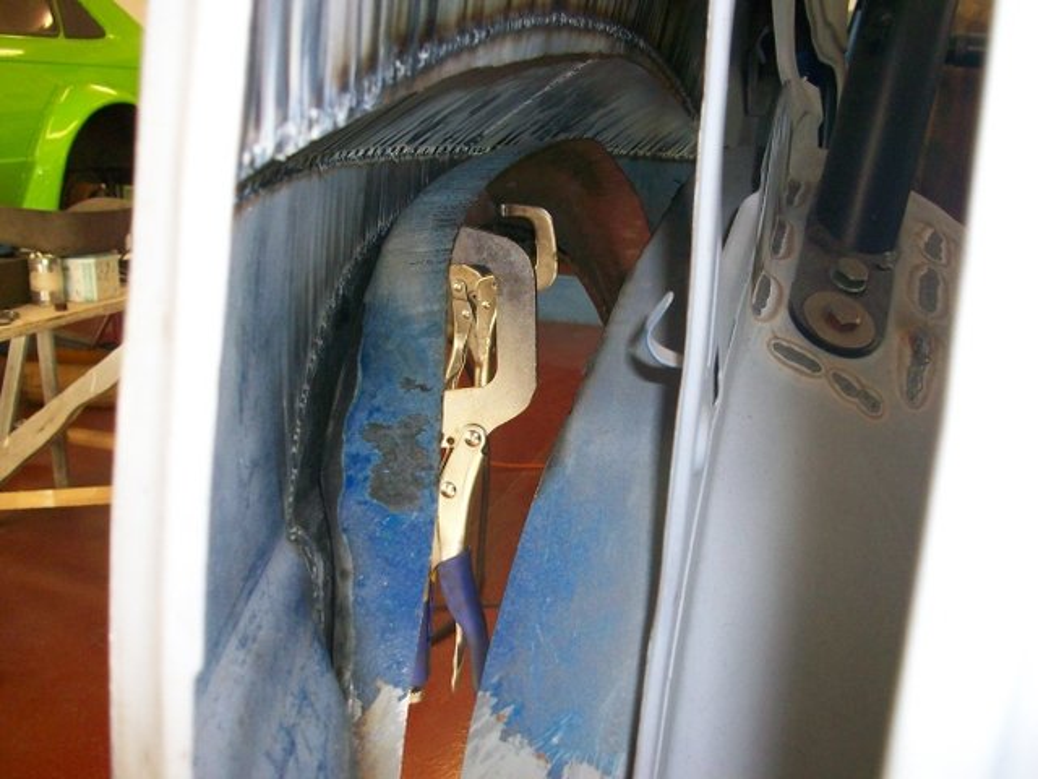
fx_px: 1020
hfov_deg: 54.0
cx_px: 519
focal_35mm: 34
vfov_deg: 41.8
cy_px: 390
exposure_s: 1/60
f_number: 2.8
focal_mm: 5.7
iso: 160
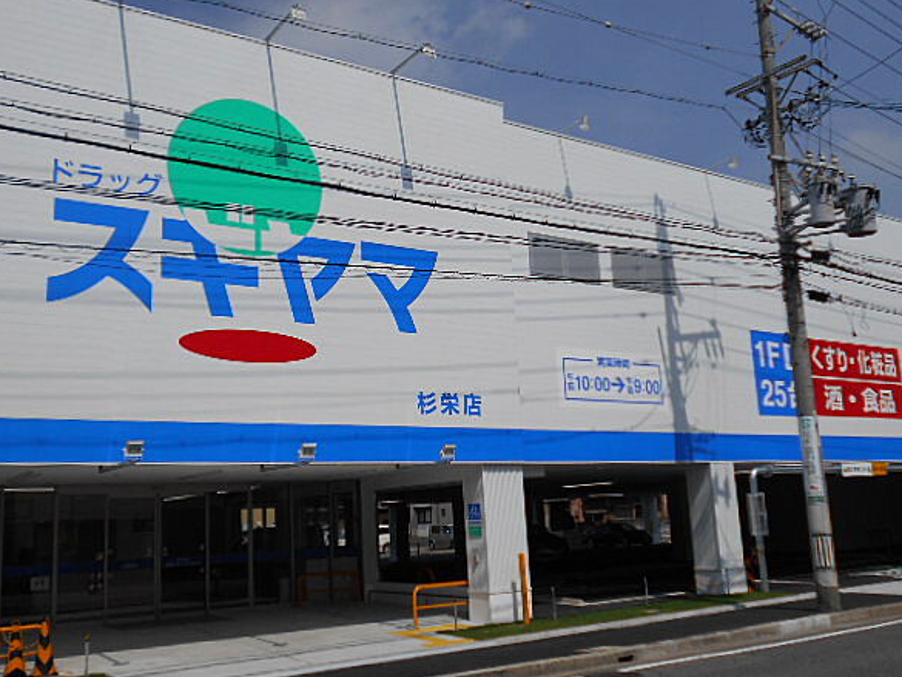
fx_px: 912
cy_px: 324
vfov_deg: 40.7
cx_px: 438
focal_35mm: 35
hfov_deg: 52.6
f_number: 9
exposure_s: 1/400
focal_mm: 5.8
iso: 80
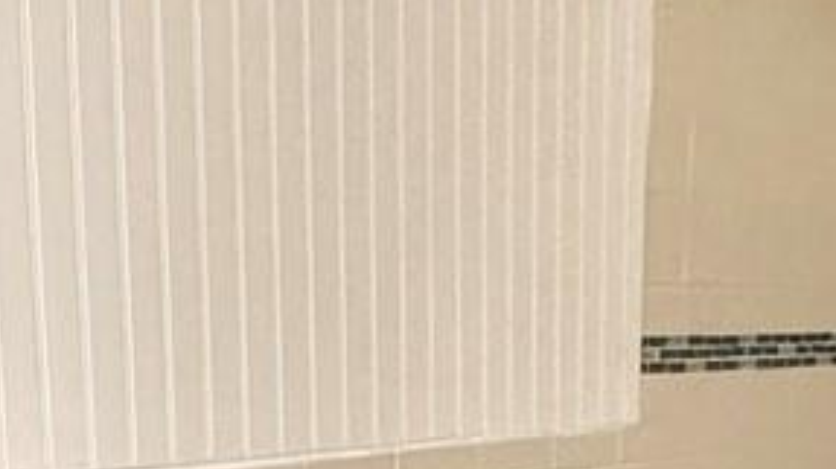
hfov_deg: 25.0
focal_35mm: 85
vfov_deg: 13.1
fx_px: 1883
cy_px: 787
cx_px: 393
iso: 200
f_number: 2.2
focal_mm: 2.22
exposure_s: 1/120
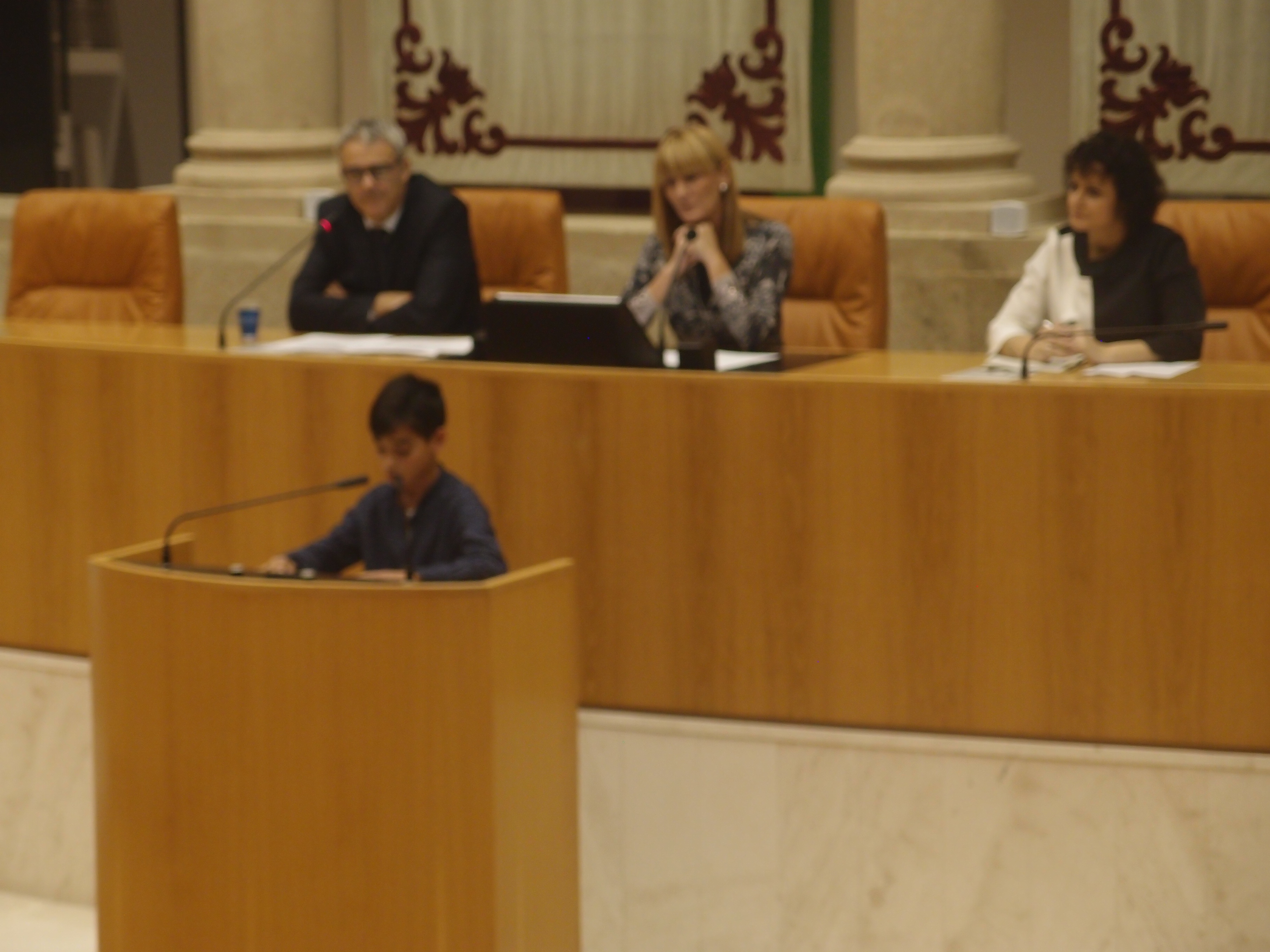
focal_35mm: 112
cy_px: 476
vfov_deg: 13.2
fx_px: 4109
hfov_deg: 17.6
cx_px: 635
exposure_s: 1/60
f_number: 2.5
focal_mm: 24
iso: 200
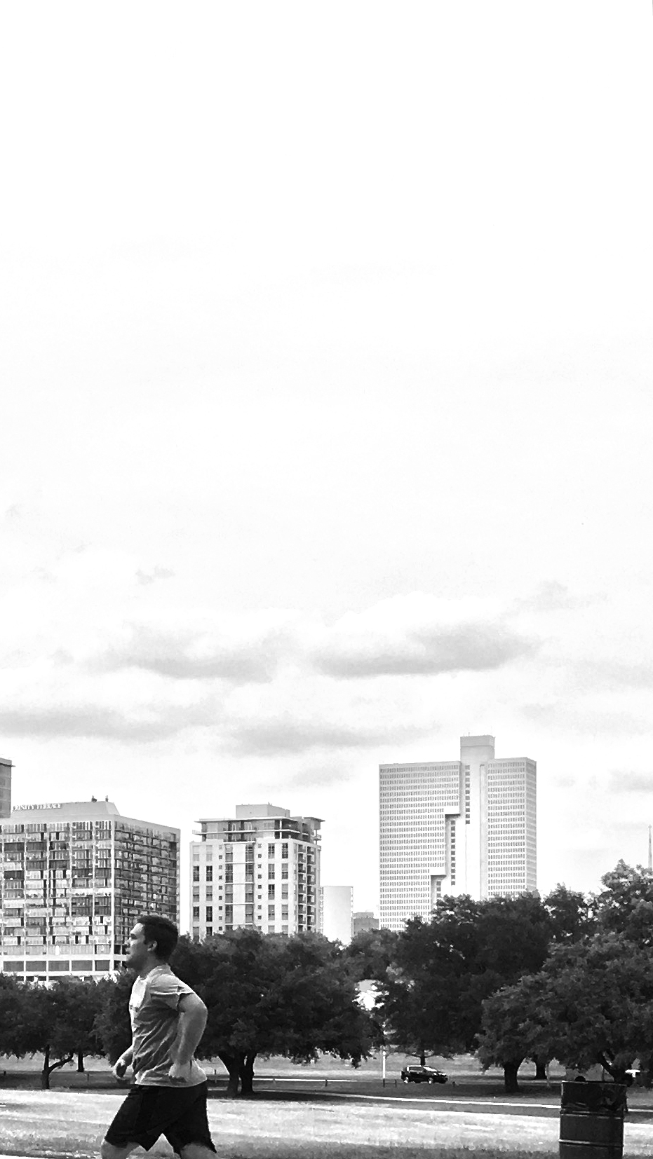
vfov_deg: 26.9
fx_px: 2369
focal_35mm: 77
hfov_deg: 15.4
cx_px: -20
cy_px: 949
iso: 25
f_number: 2.2
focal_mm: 4.15
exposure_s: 1/801
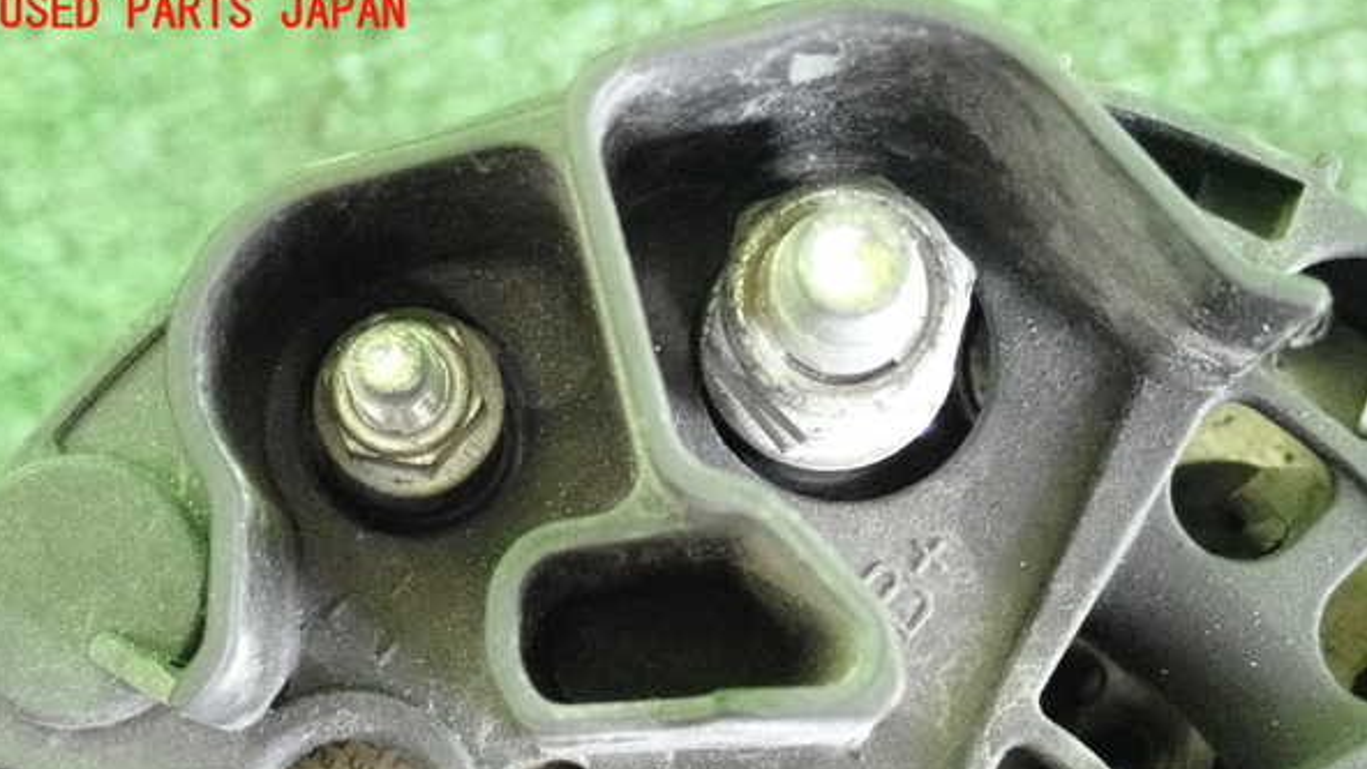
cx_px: 679
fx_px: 2682
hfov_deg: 28.6
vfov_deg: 16.3
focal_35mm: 74
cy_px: 503
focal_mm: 11.88
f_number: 3.8
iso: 6400
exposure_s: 1/125
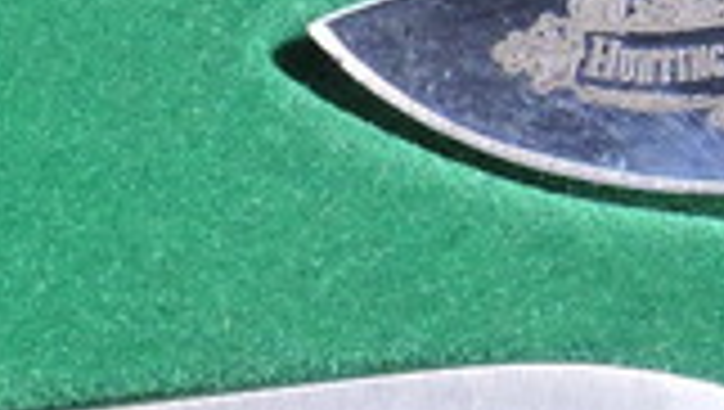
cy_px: 667
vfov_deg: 4.2
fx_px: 5516
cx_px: -906
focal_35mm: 287
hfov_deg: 7.1
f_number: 4
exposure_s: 1/30
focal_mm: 9.9
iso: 400
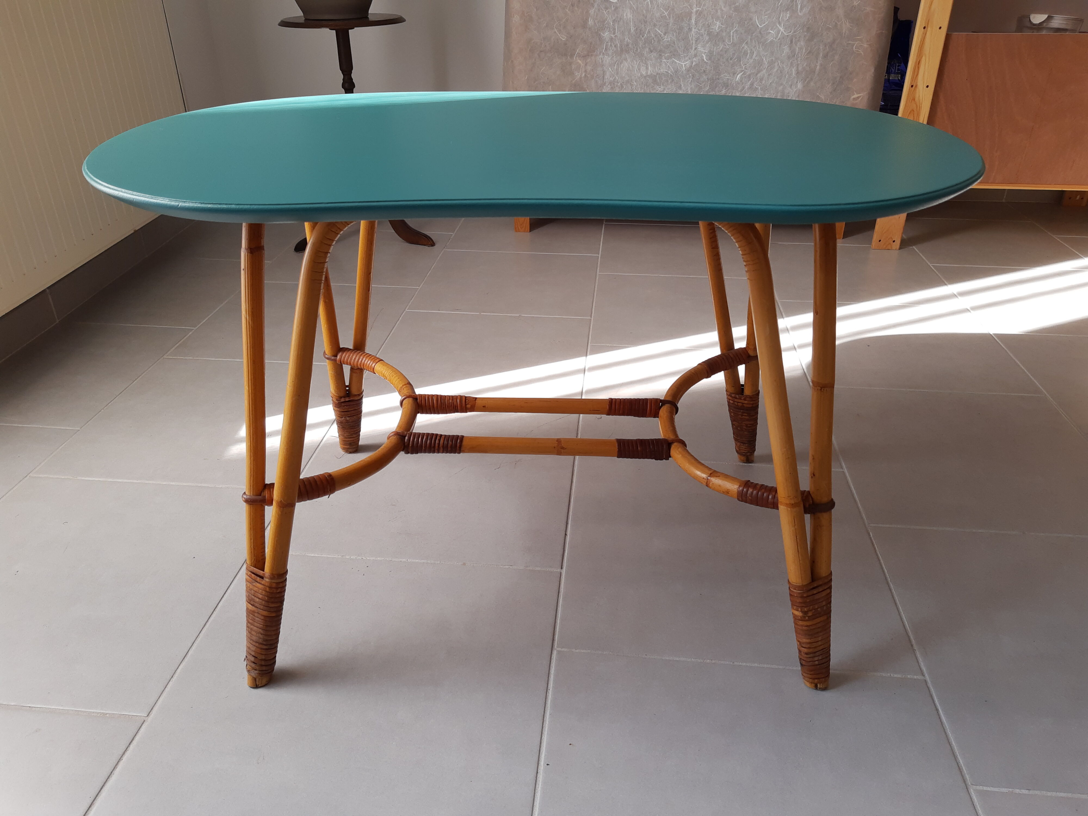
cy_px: 408
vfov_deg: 53.1
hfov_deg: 67.3
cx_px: 544
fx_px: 817
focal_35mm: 26
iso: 40
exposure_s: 1/178
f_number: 1.7
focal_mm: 4.75
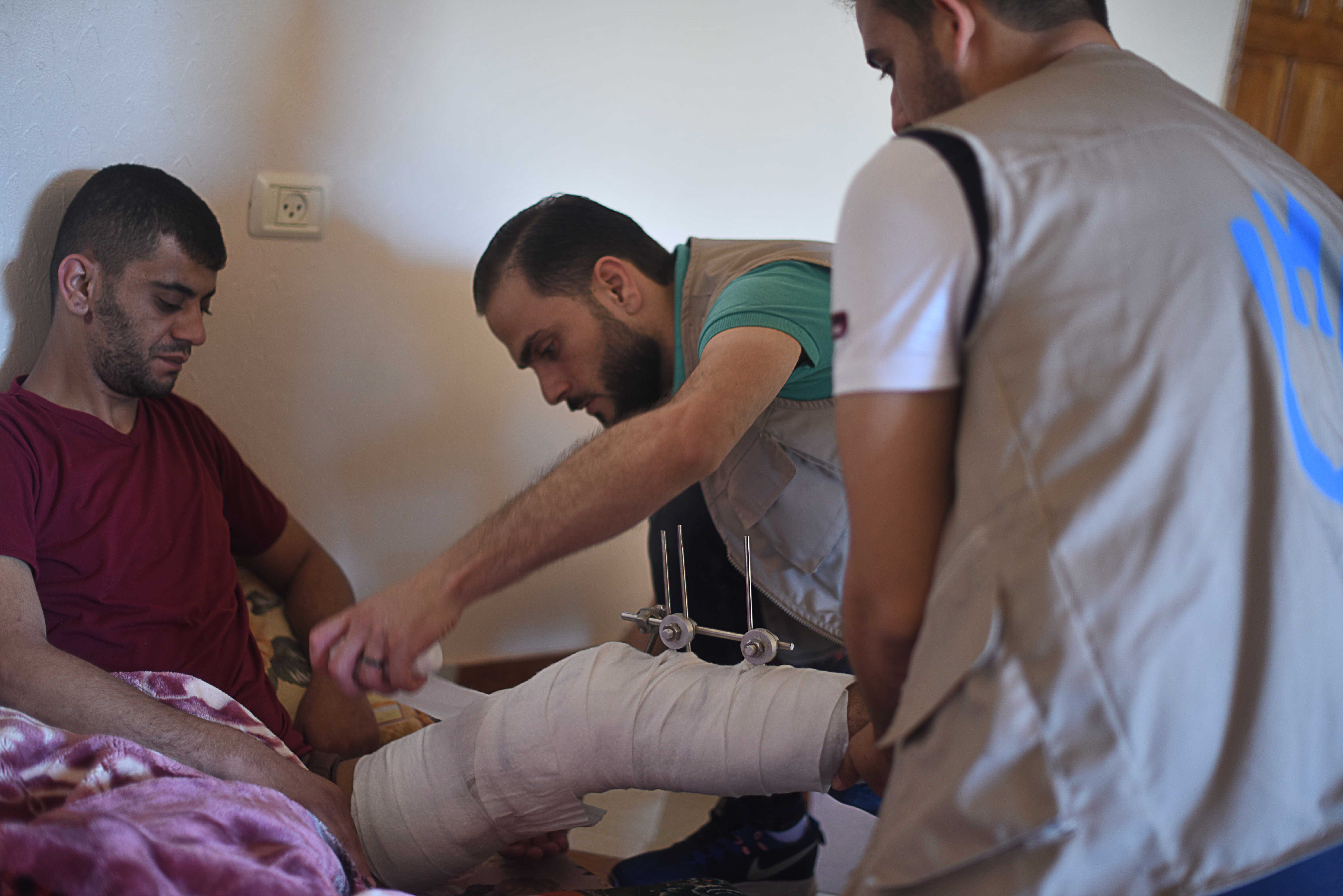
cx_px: 672
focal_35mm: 50
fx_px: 1866
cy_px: 448
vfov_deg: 27.0
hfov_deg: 39.6
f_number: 1.4
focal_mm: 50
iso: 200
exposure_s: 1/80
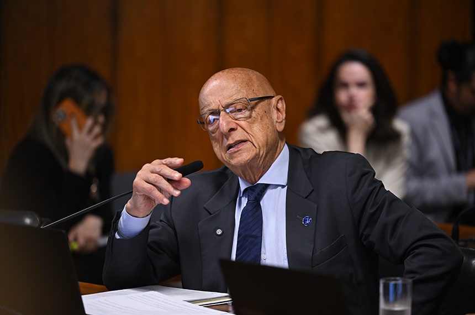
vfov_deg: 6.8
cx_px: 238
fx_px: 2634
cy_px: 158
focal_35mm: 200
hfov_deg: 10.3
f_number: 2.8
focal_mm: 200
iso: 800
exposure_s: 1/125
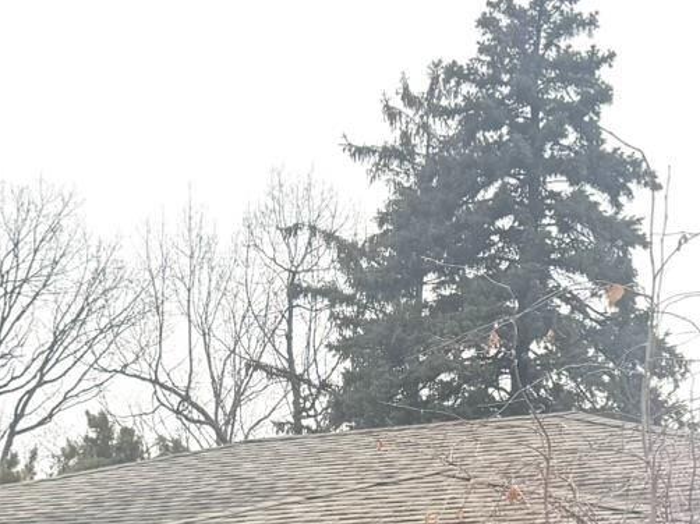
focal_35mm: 98
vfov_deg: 13.8
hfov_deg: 20.0
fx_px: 1981
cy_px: 881
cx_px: 310
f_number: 1.78
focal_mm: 6.76
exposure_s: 1/651
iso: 80
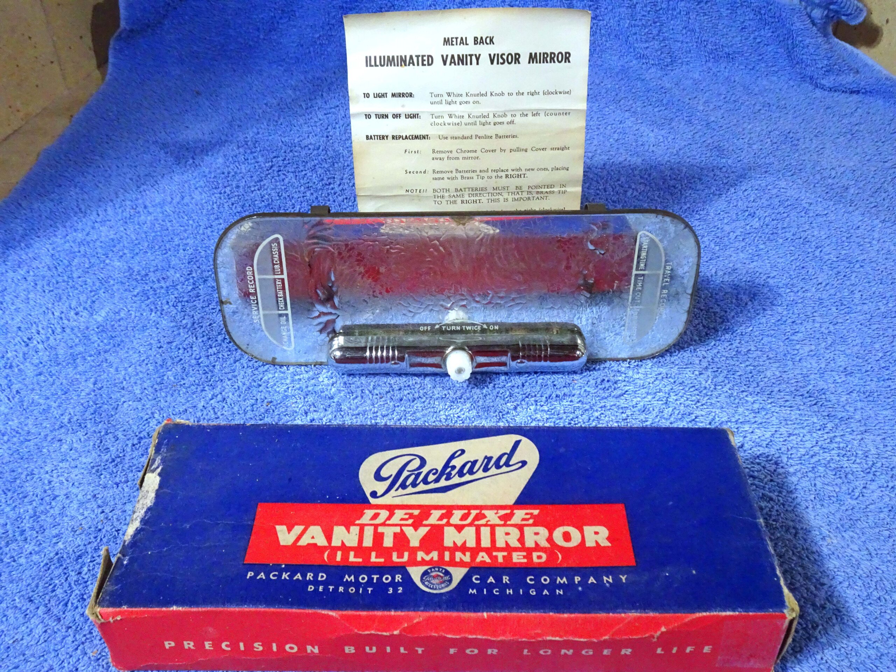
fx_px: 828
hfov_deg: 56.8
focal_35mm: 32
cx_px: 448
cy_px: 336
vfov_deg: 44.2
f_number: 4
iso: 800
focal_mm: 5.43
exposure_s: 1/25
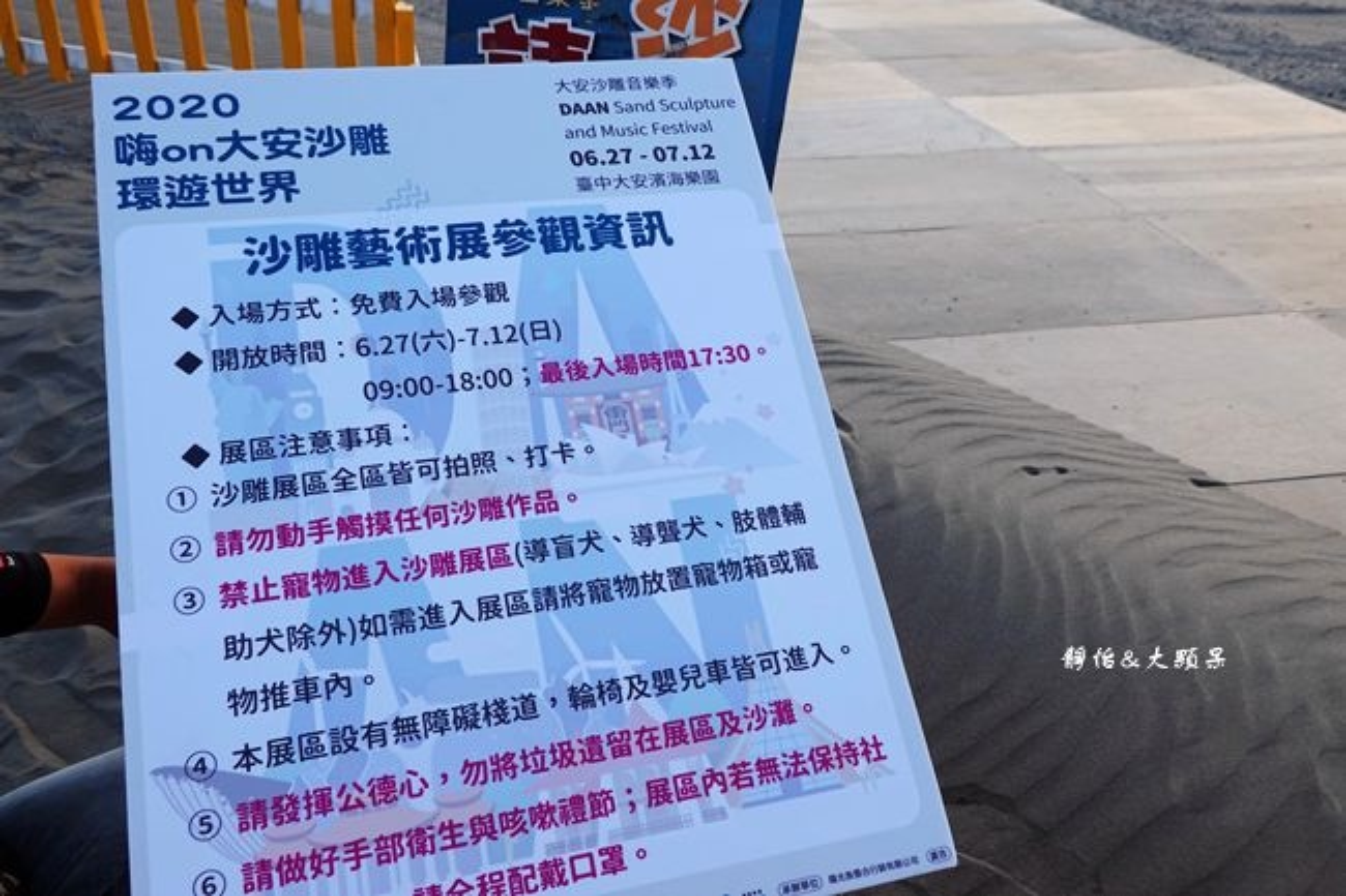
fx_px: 1159
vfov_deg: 42.3
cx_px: 673
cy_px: 448
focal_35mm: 31
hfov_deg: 60.3
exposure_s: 1/200
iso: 125
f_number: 5
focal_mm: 11.52
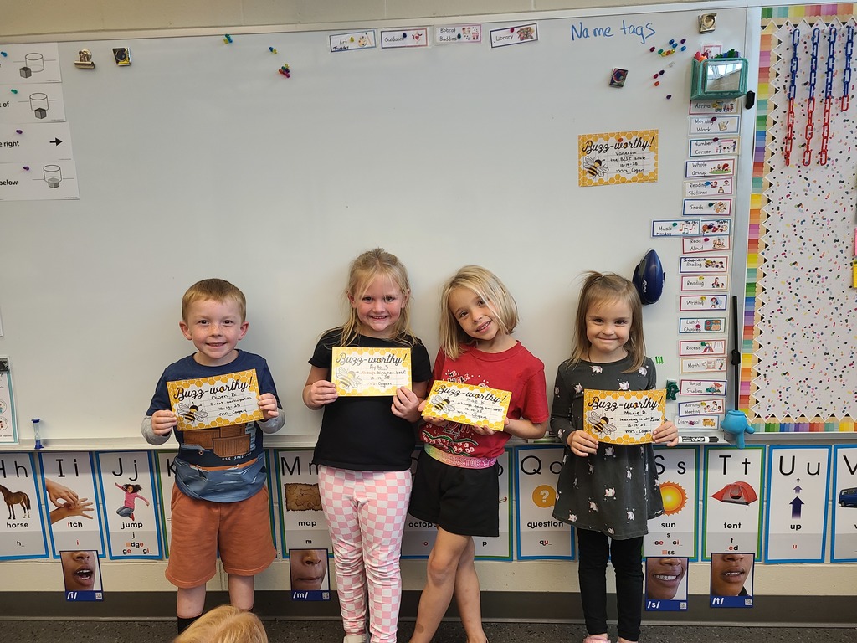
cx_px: 428
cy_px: 322
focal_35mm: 26
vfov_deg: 53.1
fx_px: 644
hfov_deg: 67.3
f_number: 1.8
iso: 125
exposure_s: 1/60
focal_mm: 5.4
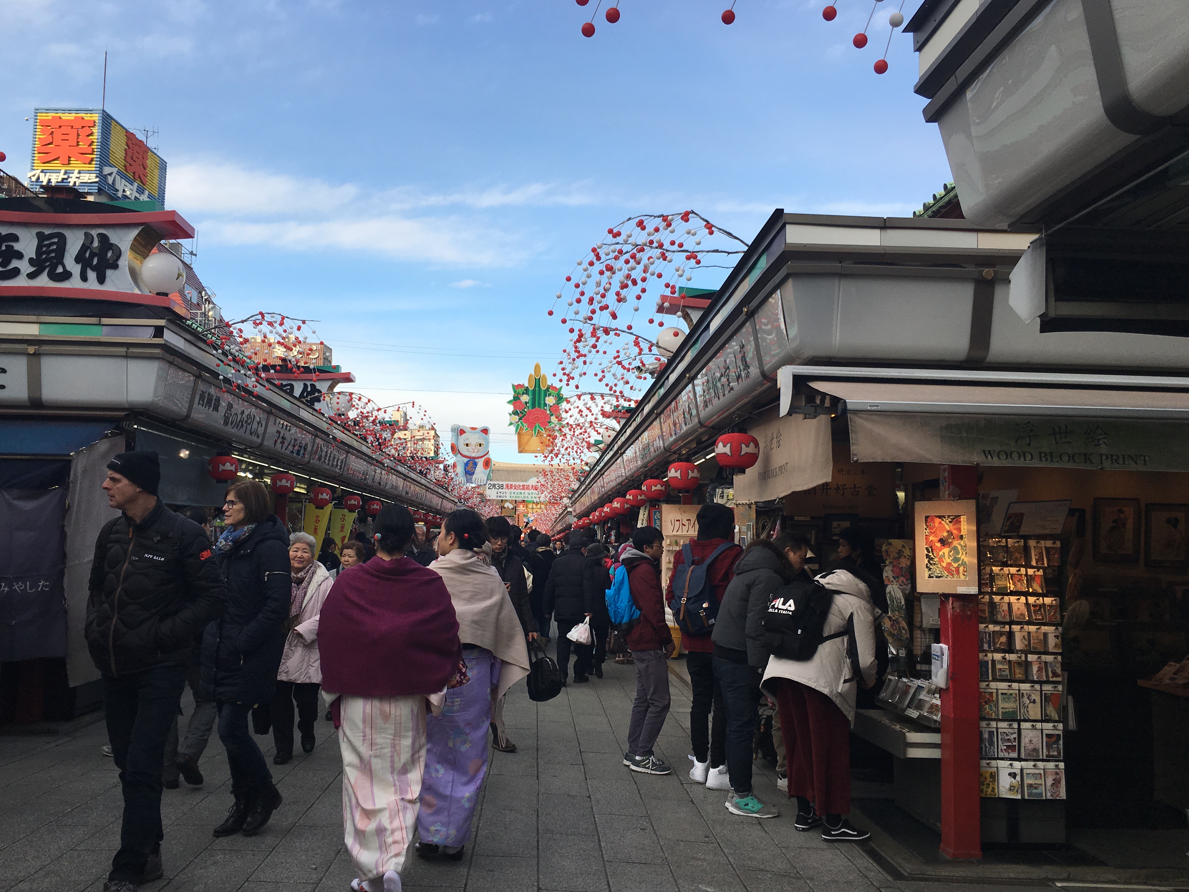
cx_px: 563
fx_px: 1065
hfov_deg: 58.3
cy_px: 462
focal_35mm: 31
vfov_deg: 45.4
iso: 25
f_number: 2.2
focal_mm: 4.15
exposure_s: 1/836
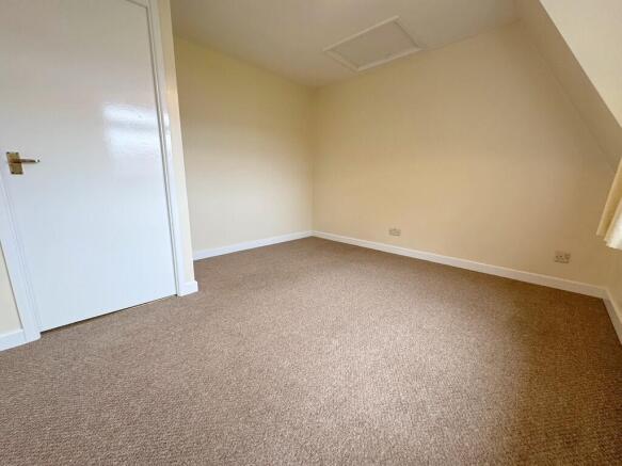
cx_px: 311
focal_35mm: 14
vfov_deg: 85.7
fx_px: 252
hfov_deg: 102.1
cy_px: 233
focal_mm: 2.22
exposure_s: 1/100
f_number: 2.2
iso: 160
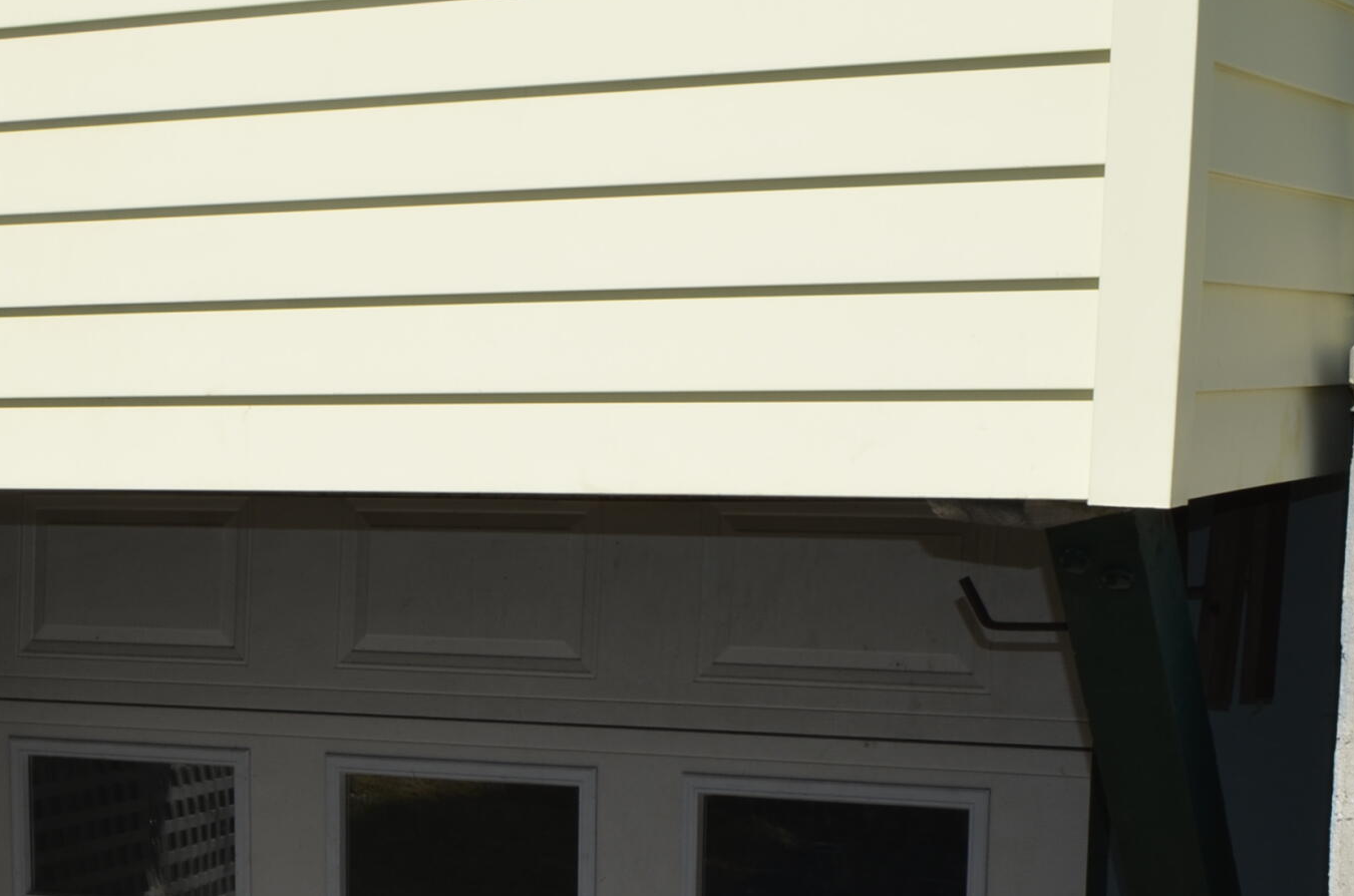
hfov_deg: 24.6
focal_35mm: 80
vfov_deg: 16.5
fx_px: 3002
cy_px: 967
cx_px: 104
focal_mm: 24
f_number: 9
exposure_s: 1/200
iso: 100
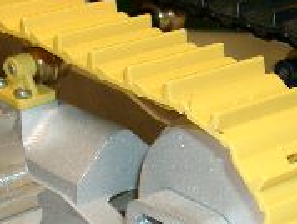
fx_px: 1048
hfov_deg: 16.1
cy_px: 174
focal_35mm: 122
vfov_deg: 12.1
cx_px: 130
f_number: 2
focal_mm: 7.13
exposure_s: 1/60
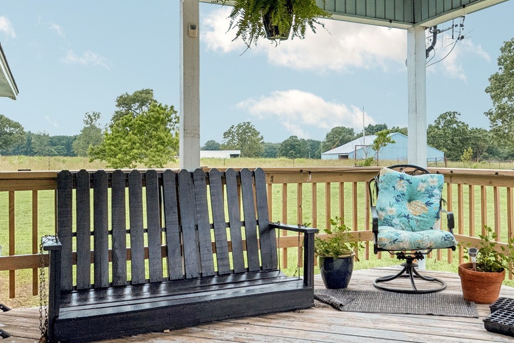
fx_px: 485
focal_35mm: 34
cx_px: 316
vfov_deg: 38.8
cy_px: 144
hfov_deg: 55.2
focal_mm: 16
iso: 1250
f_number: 11
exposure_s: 1/200
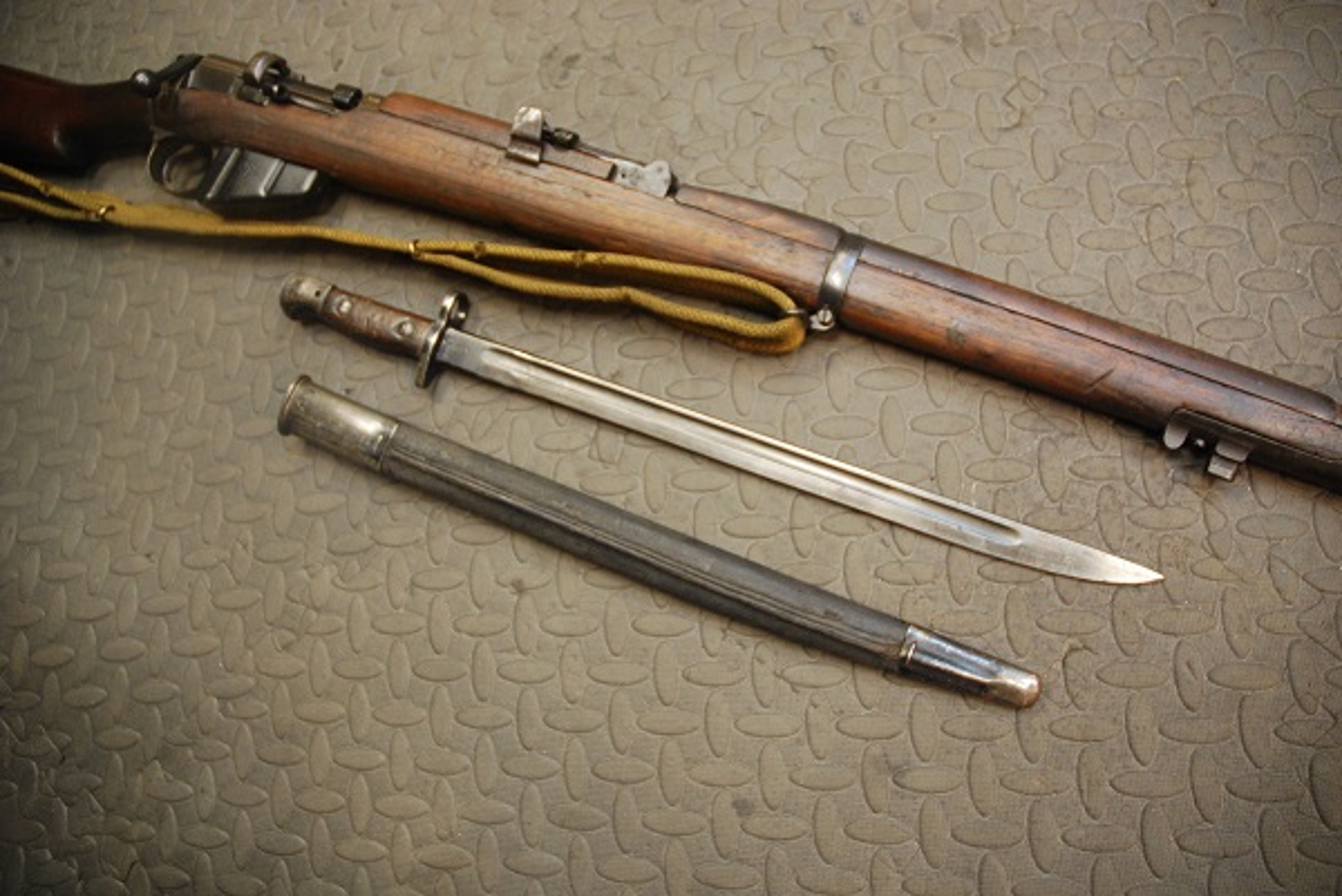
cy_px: 448
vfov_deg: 48.0
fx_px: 1007
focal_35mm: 27
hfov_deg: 67.3
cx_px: 671
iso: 800
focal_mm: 18
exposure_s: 1/30
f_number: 3.5
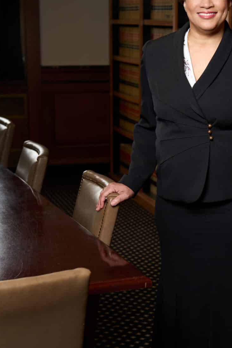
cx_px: 200
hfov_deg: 15.6
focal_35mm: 87
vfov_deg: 23.4
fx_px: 840
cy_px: 190
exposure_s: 1/100
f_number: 4
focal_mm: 50
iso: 200
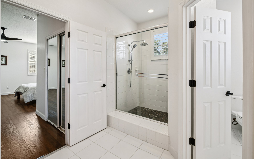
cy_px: 73
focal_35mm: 15
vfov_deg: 74.6
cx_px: 122
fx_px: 104
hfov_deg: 101.4
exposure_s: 1/30
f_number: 8
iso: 400
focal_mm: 14
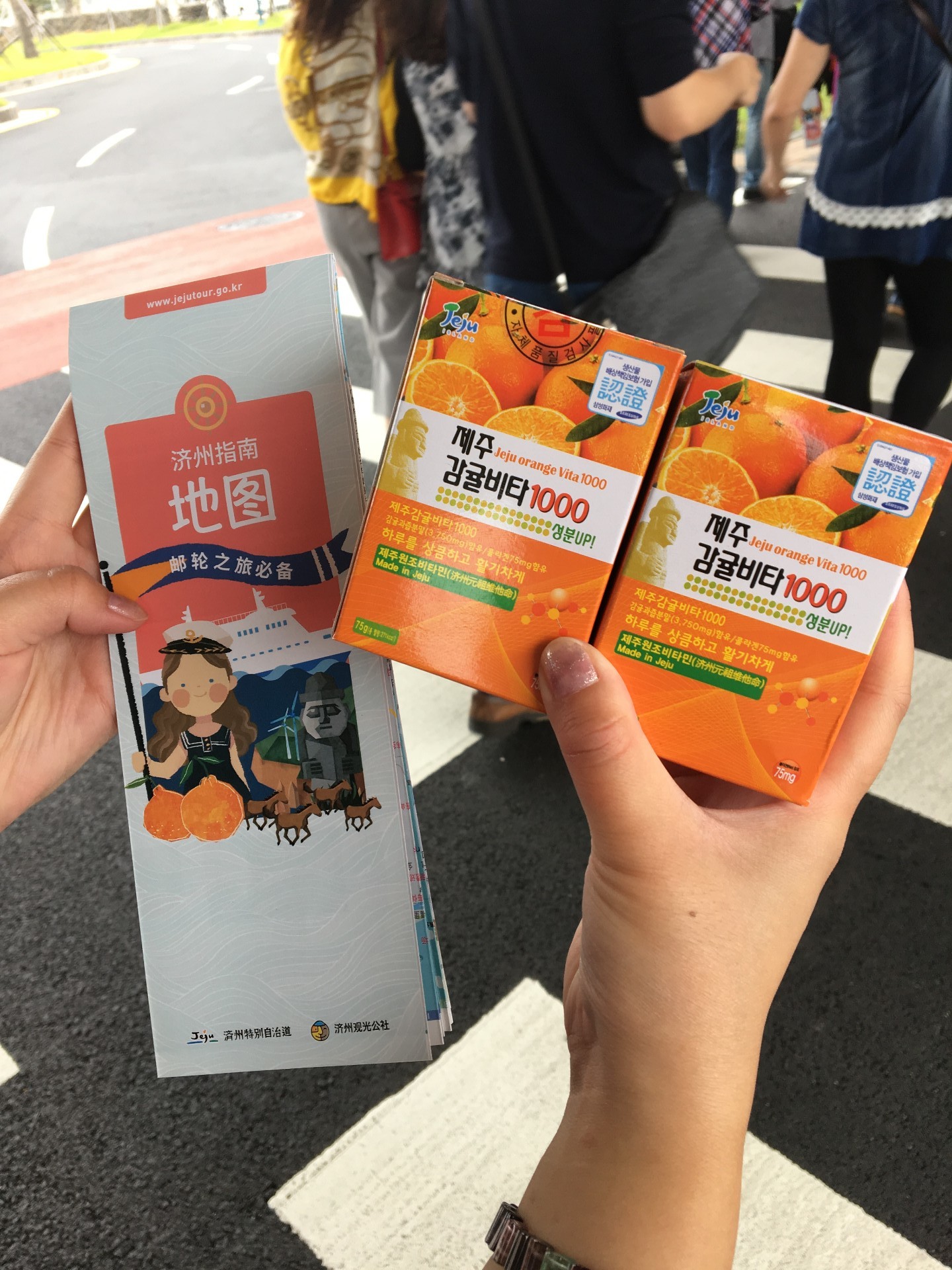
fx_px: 1063
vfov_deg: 61.7
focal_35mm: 29
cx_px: 476
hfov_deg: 48.2
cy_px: 635
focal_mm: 4.15
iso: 25
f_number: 2.2
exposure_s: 1/60
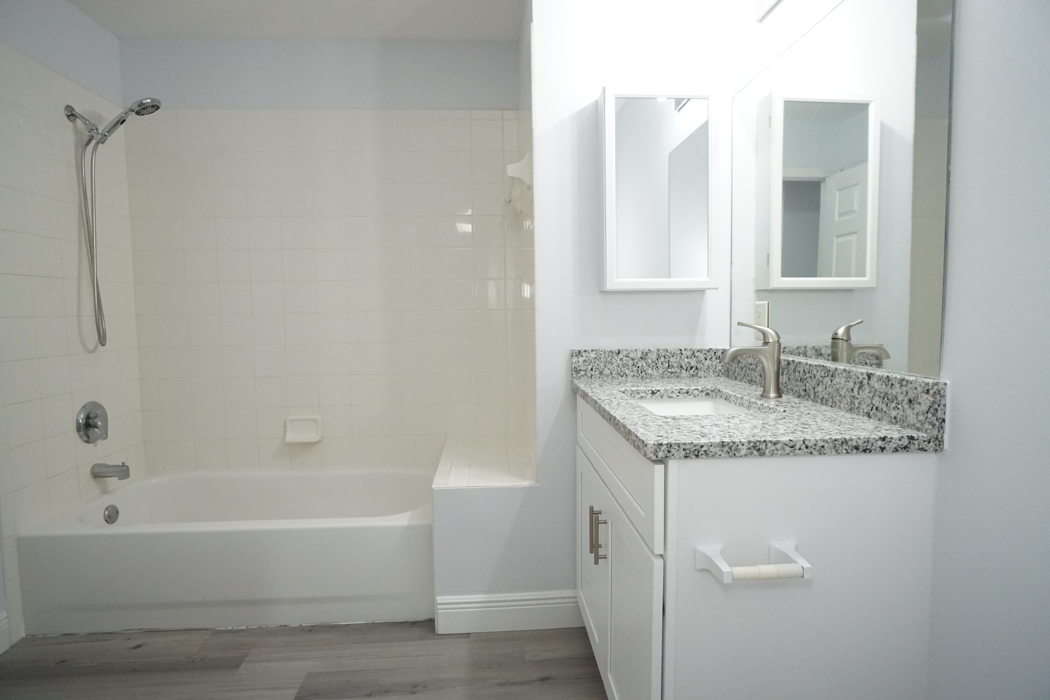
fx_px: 700
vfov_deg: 53.1
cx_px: 525
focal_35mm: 24
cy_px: 350
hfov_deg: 73.7
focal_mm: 16
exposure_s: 1/200
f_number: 5.6
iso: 2500
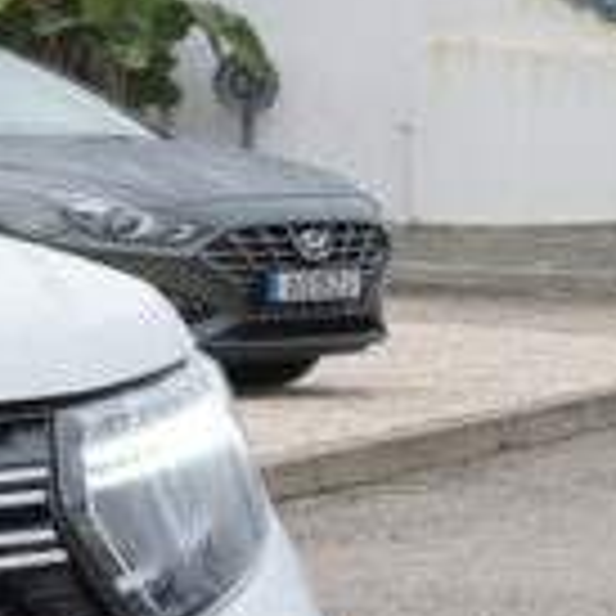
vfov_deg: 8.8
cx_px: -868
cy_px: 564
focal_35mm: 197
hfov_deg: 8.2
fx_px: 3966
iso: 160
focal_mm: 20.9
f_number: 9
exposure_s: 1/100
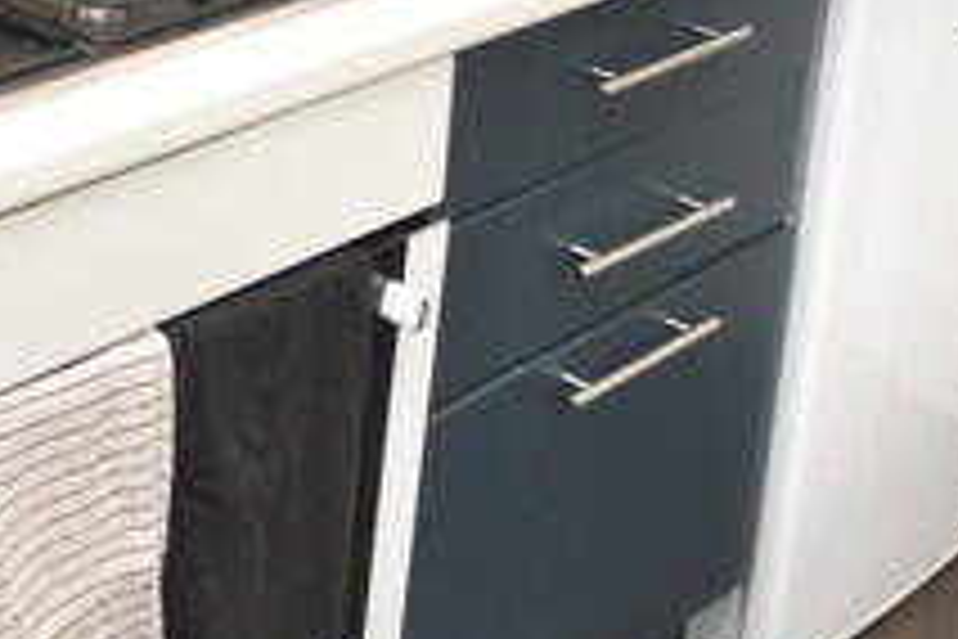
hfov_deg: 24.9
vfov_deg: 17.3
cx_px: -234
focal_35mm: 72
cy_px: -281
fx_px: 1916
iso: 1000
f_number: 4
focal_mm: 10
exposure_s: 1/125
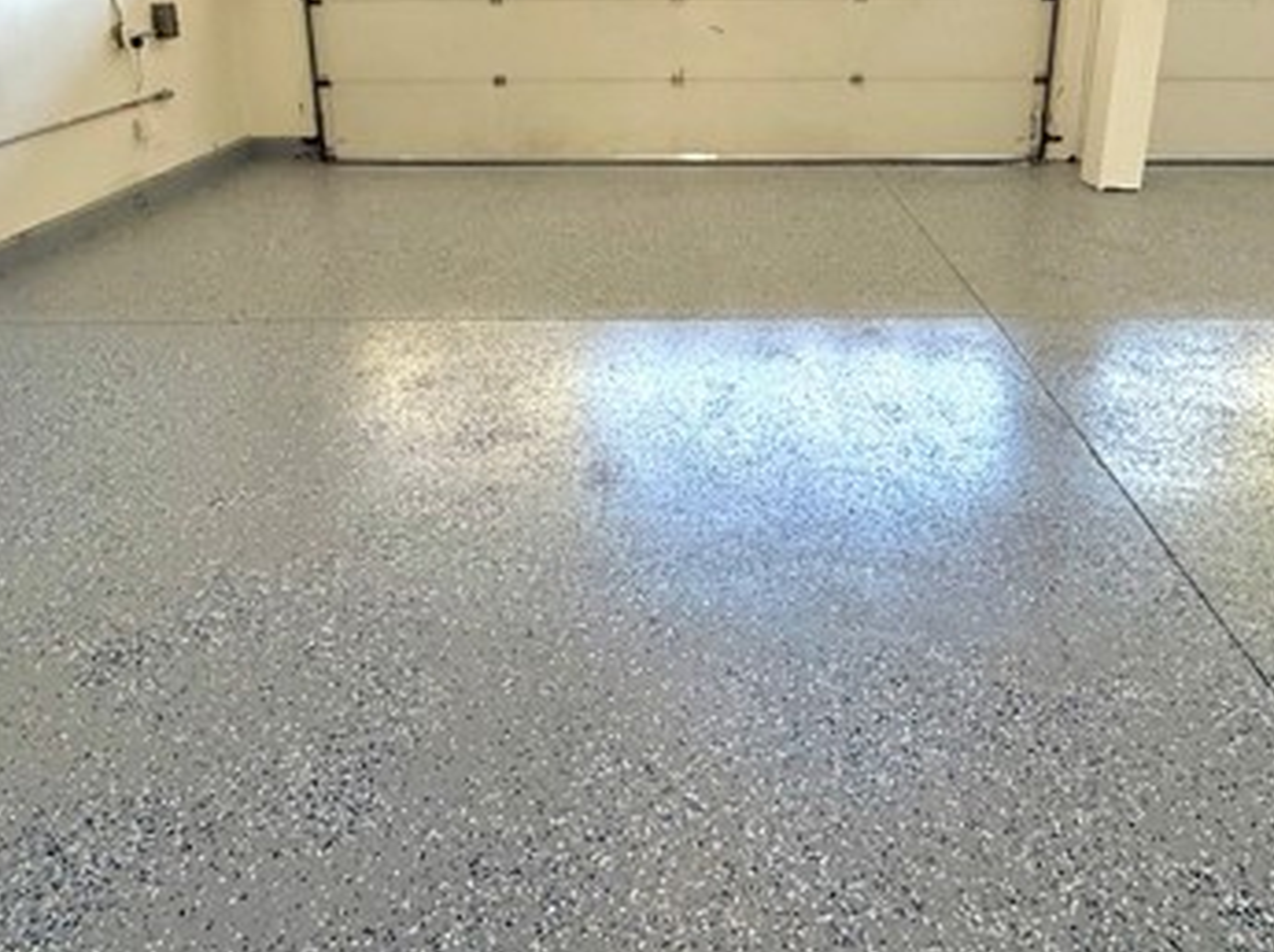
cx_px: 665
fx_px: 956
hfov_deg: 67.3
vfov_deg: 50.5
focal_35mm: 26
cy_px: 221
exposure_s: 1/60
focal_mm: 2.22
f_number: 2.2
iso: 400
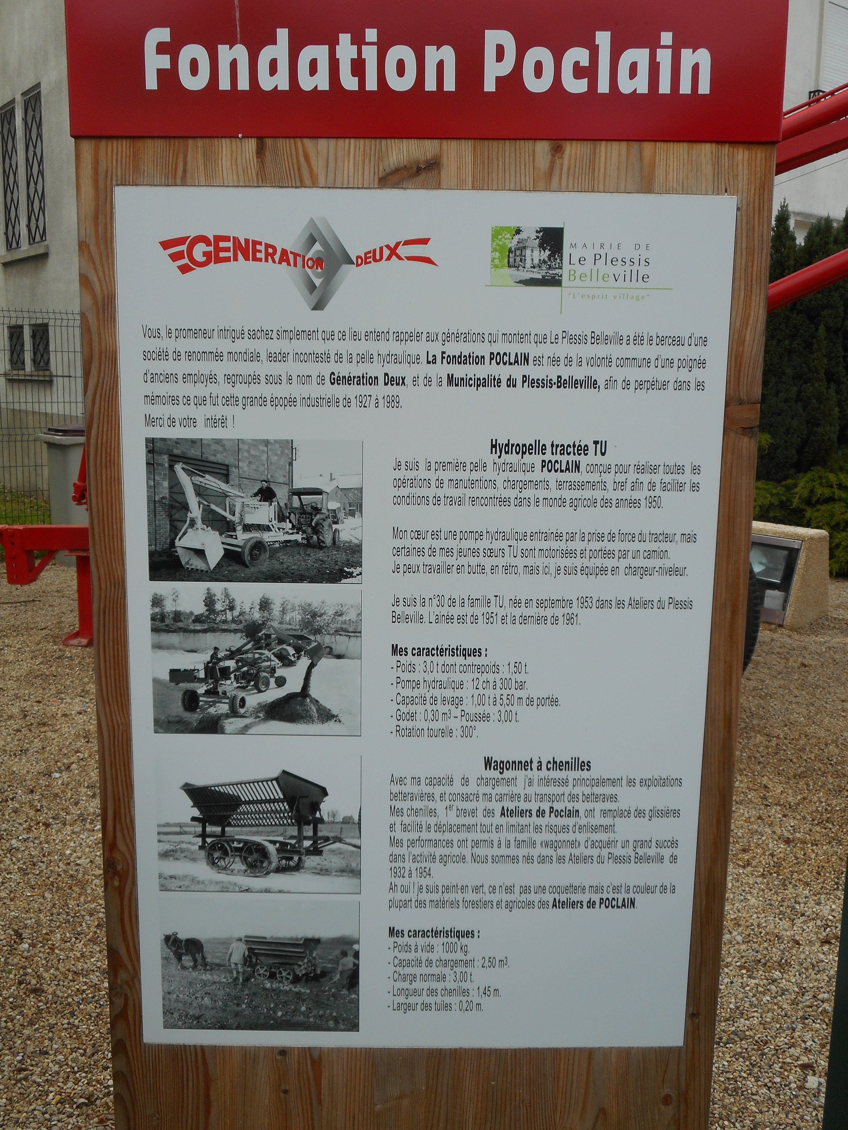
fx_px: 1111
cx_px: 424
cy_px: 565
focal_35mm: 34
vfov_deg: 54.0
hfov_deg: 41.8
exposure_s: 1/320
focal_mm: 6
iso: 80
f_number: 4.2
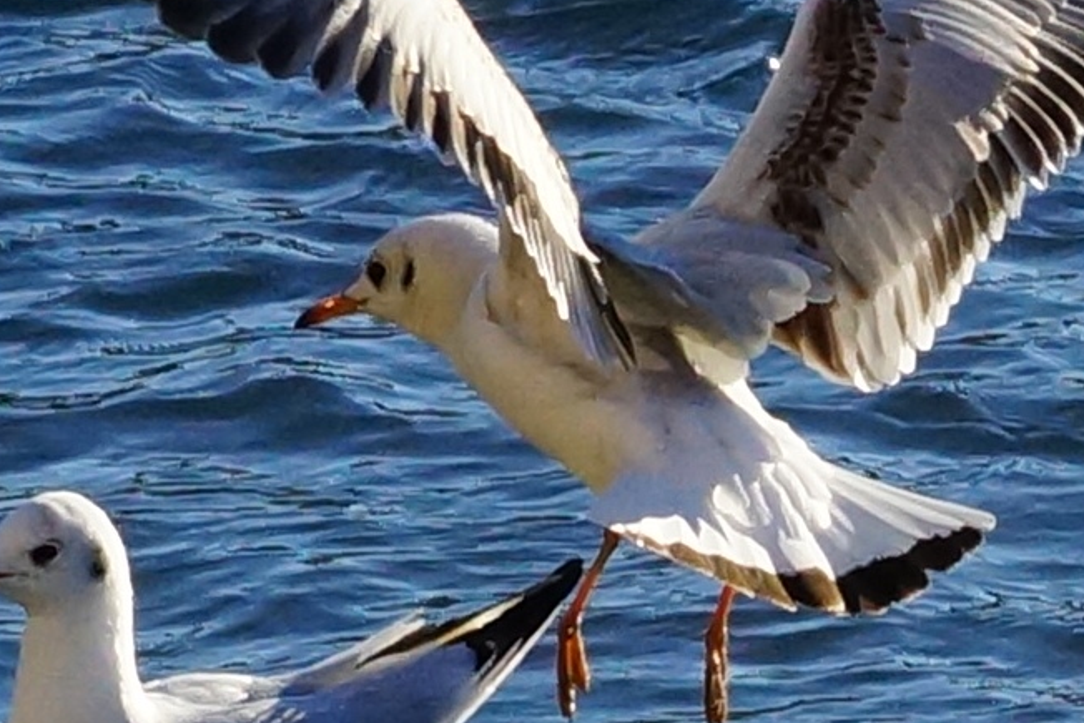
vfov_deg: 6.3
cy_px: 276
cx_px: 749
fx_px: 6564
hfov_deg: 9.4
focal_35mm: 218
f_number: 8
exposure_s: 1/1600
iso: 800
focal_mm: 75
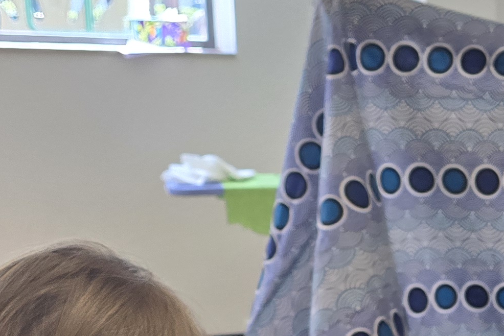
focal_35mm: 97
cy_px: 418
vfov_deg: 13.7
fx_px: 1358
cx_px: 741
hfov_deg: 18.7
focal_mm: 6.3
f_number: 1.7
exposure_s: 1/120
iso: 100
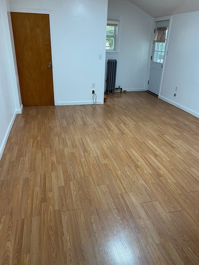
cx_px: 100
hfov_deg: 53.1
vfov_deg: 67.3
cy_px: 132
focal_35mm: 26
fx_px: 199
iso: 200
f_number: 1.8
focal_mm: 4.25
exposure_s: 1/60
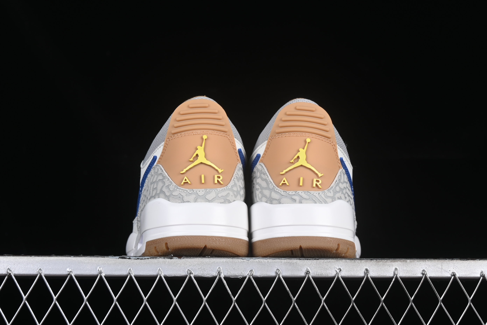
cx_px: 244
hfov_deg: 27.0
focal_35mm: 75
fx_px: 1015
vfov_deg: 18.2
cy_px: 162
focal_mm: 50
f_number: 8
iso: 160
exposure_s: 1/80
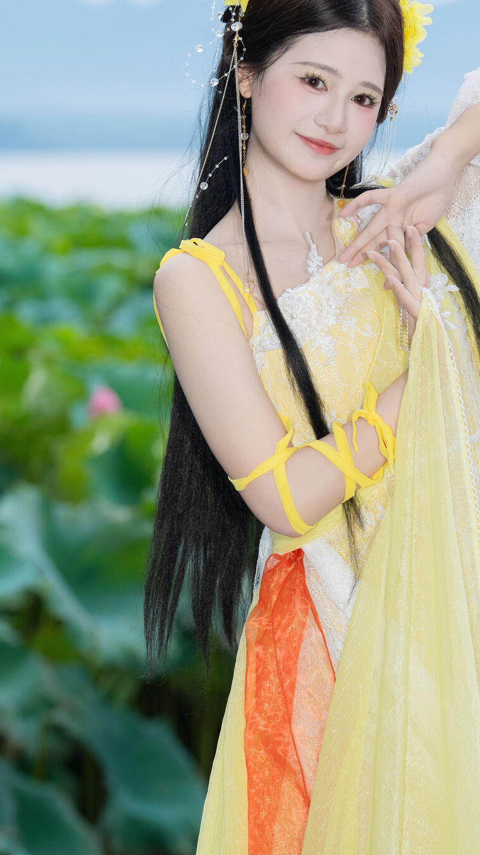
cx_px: 349
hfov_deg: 7.4
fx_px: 3712
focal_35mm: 164
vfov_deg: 13.1
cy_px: 292
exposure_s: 1/250
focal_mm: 118
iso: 1250
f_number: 4.5
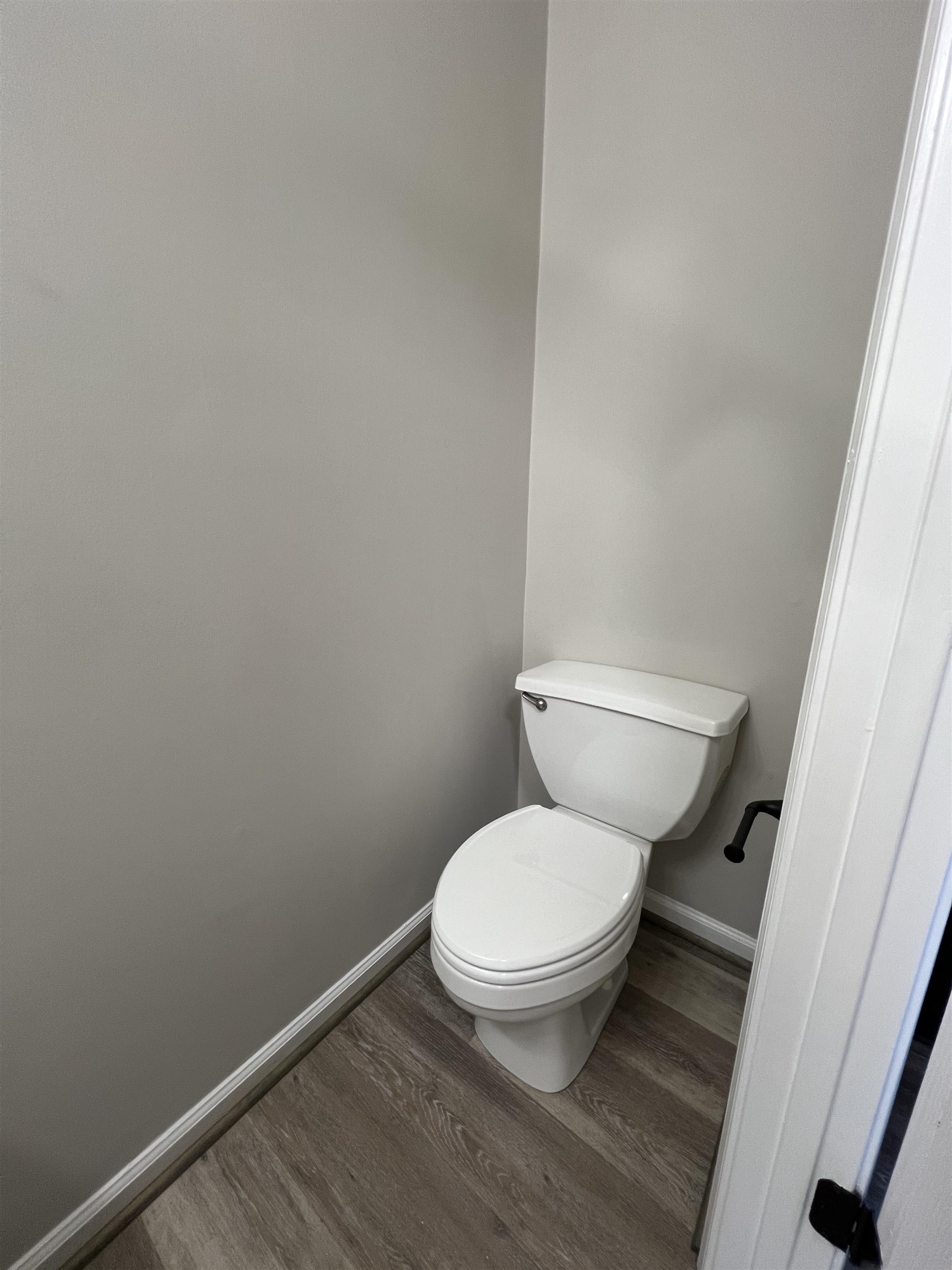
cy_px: 635
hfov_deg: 89.9
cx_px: 476
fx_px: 477
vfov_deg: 106.2
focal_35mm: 13
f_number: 1.8
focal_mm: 1.57
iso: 125
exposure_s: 1/60
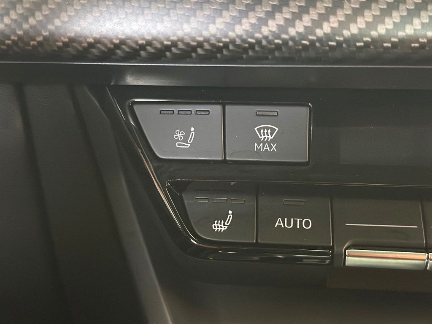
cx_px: 216
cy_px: 162
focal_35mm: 48
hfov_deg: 39.7
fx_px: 599
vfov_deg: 30.3
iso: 1000
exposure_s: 1/30
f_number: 1.78
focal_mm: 6.86
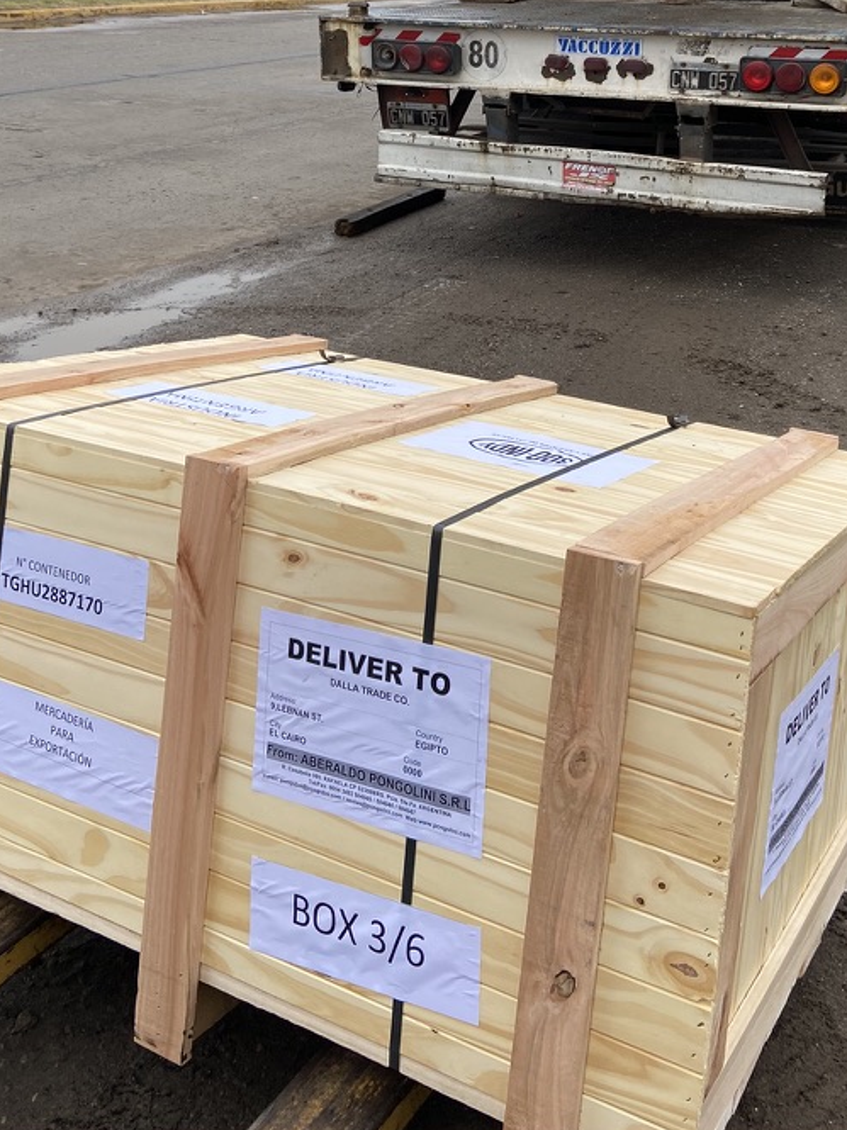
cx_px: 506
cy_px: 270
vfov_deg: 45.1
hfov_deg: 35.8
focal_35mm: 40
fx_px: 1306
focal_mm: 4.25
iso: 32
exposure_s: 1/715
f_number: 1.8
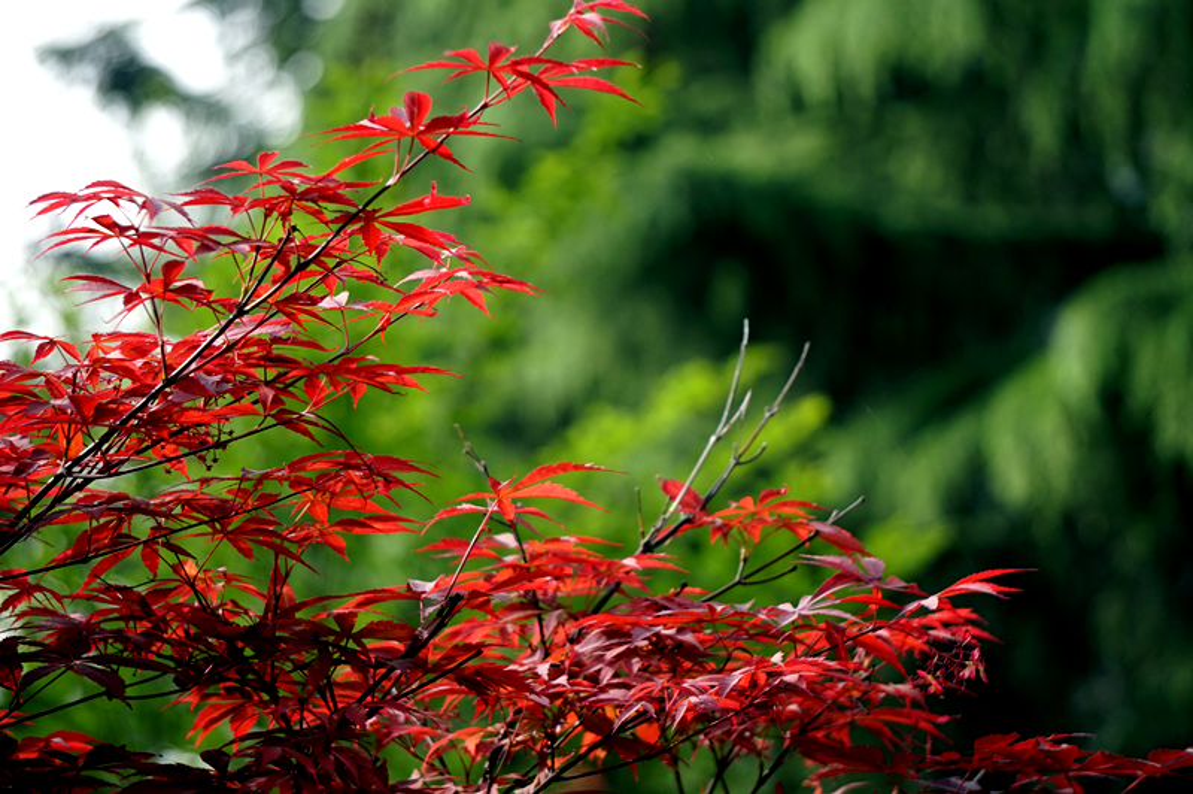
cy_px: 397
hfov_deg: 11.4
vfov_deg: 7.6
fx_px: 5960
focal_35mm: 180
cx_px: 596
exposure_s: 1/200
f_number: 5.6
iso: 320
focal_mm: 120
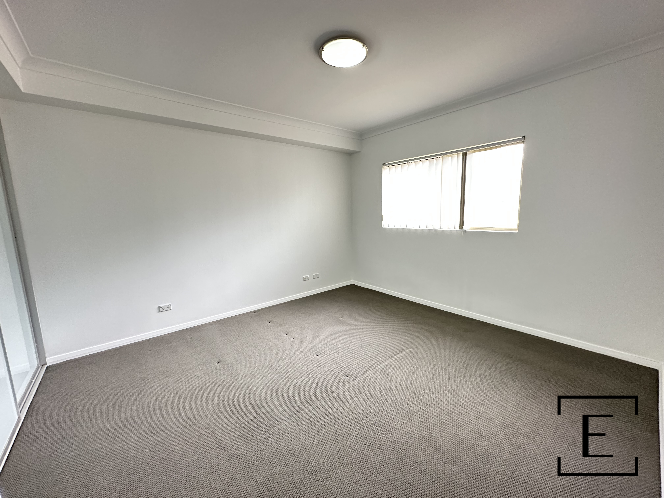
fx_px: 269
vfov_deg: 85.7
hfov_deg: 102.1
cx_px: 332
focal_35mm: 14
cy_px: 249
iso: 640
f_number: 2.2
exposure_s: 1/50
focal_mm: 2.2
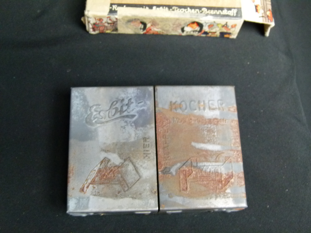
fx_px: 368
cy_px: 116
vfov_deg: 35.1
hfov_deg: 45.8
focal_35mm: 41
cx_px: 156
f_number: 3.2
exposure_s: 1/15
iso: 400
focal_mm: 7.4
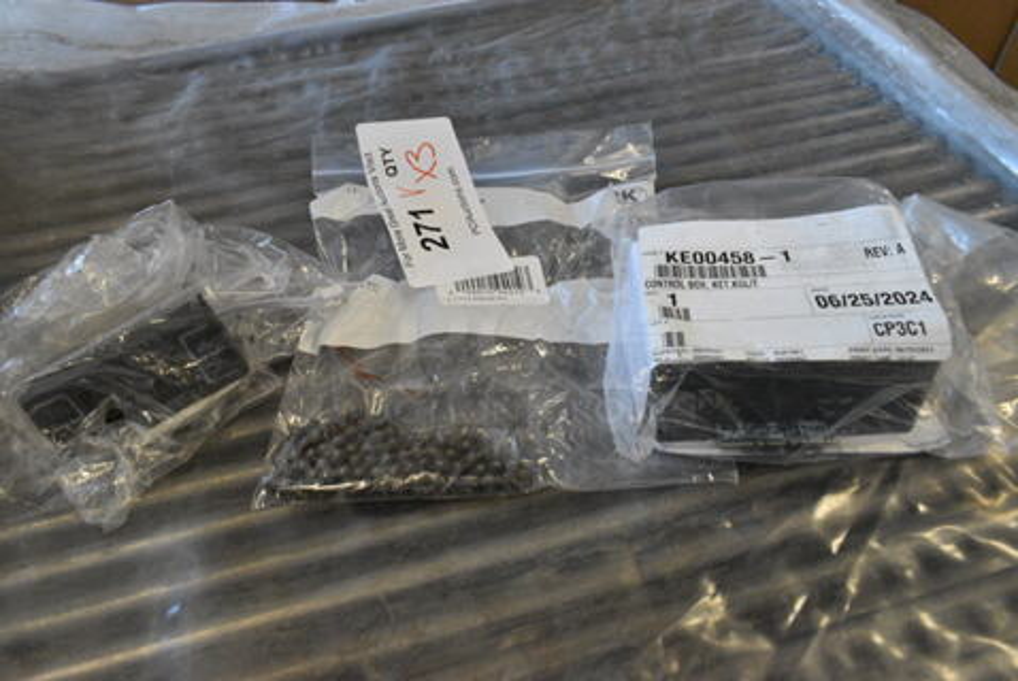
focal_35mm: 27
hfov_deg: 67.3
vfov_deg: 48.1
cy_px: 340
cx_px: 509
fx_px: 764
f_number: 8
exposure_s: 1/250
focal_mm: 18
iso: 6400
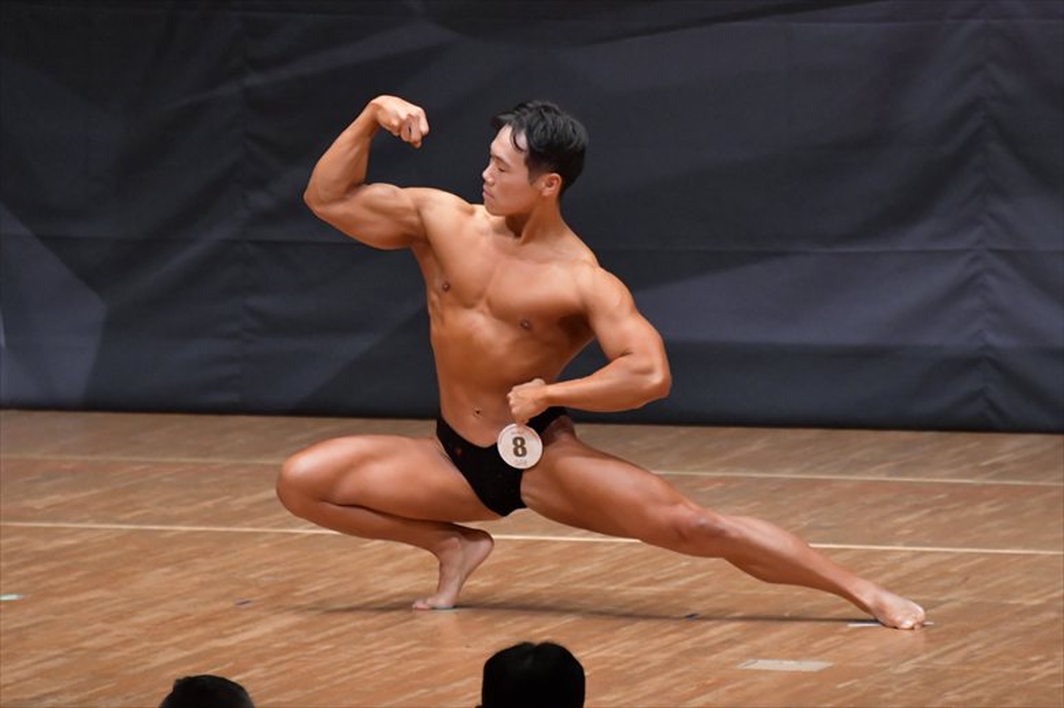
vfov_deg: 3.7
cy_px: 354
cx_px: 532
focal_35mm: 375
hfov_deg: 5.5
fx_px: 11078
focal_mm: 250
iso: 6400
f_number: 5.6
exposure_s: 1/400
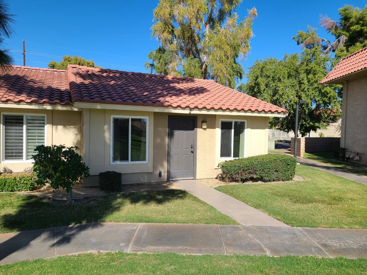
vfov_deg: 53.1
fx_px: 276
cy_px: 138
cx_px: 184
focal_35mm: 26
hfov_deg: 67.3
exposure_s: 1/2265
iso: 40
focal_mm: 5.4
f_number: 1.8
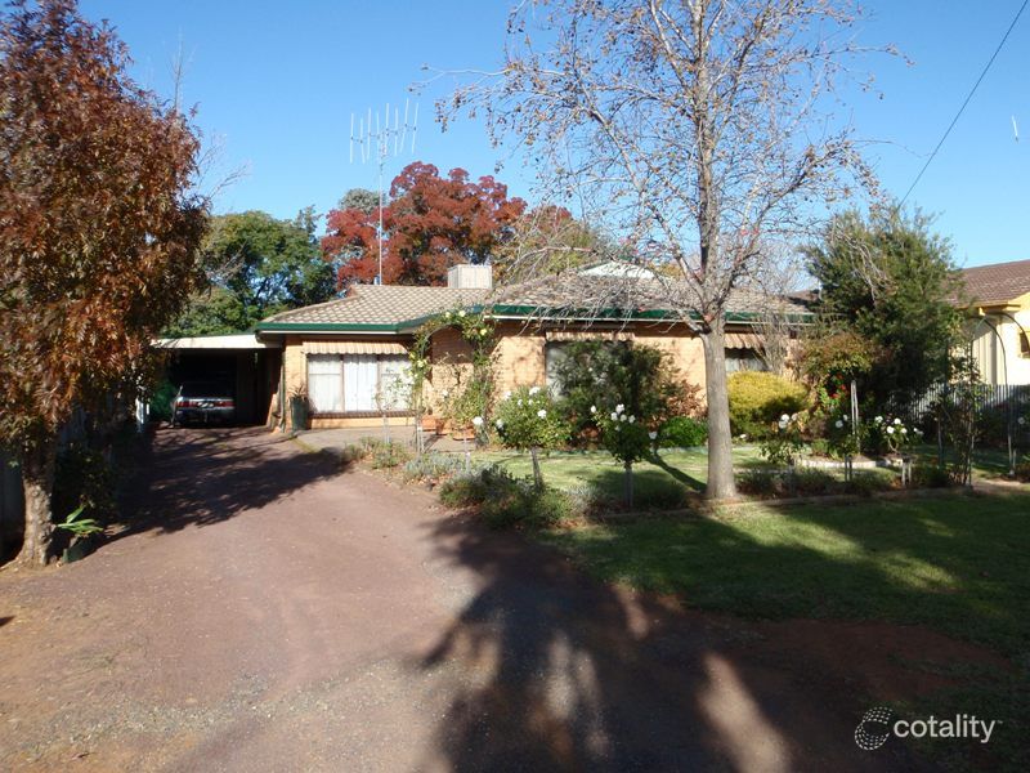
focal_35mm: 28
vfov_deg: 49.7
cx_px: 515
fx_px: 833
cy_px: 386
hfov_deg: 63.4
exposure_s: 1/320
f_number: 4
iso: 64
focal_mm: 5
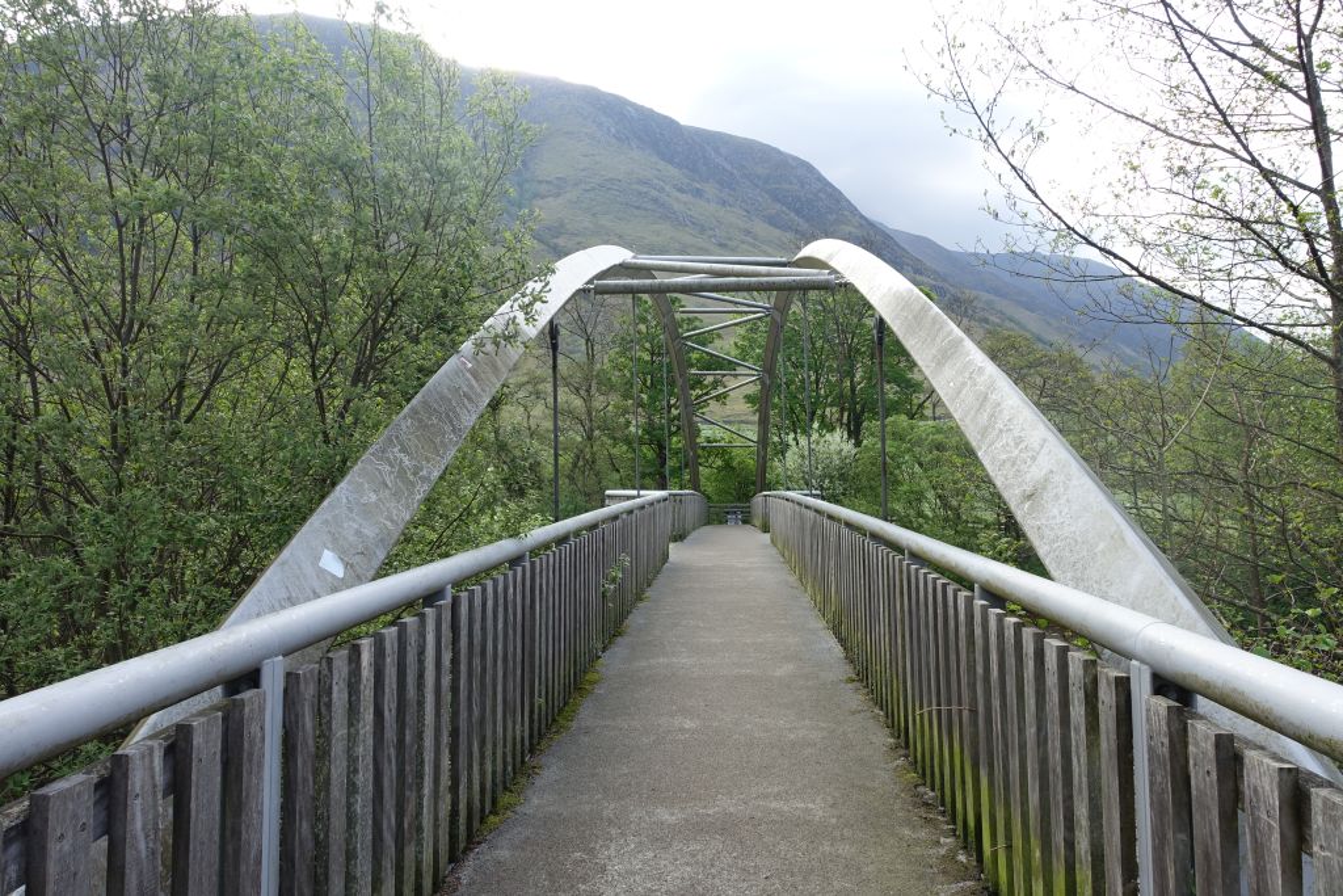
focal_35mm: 24
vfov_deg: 53.1
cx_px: 672
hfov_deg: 73.7
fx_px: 895
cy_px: 448
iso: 125
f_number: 5.6
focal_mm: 8.8
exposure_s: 1/100
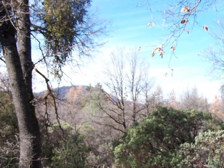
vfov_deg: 25.6
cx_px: 130
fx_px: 369
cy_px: 89
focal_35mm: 57
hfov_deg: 33.7
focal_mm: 6.3
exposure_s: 1/350
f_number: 2.8
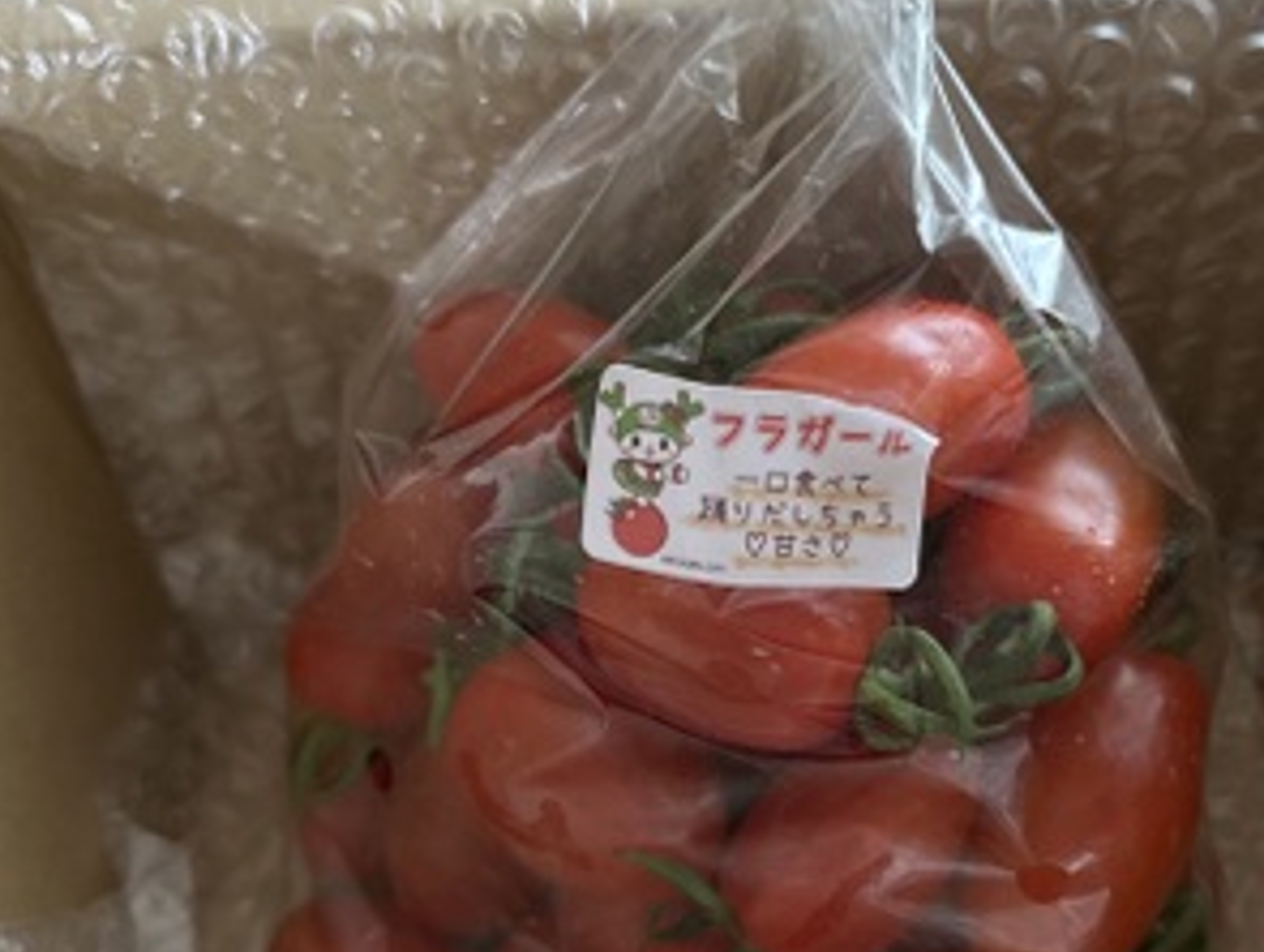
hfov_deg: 47.0
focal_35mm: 39
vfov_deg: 36.8
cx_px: 853
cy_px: 545
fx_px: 1426
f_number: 1.78
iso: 1000
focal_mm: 6.86
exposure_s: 1/39
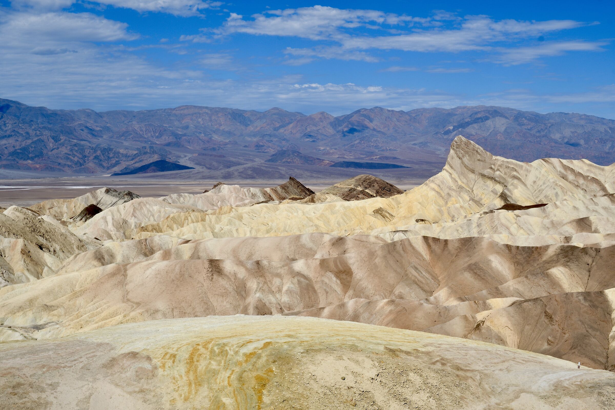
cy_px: 205
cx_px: 308
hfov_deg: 42.3
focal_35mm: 46
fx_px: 794
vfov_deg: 28.9
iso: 100
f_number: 10
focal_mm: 31
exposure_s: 1/400
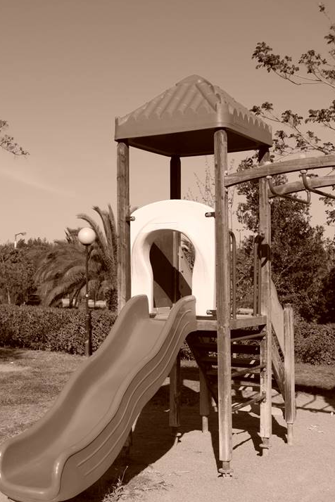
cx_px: 141
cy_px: 269
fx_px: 684
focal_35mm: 49
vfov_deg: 40.3
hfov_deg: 27.5
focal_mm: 23.5
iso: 200
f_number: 5.6
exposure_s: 1/1100
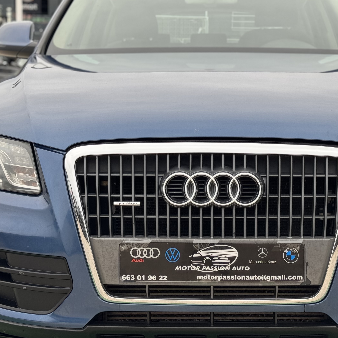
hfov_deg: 21.3
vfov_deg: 21.4
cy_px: 146
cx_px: 213
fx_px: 895
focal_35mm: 81
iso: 64
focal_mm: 6.76
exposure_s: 1/390
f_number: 1.78
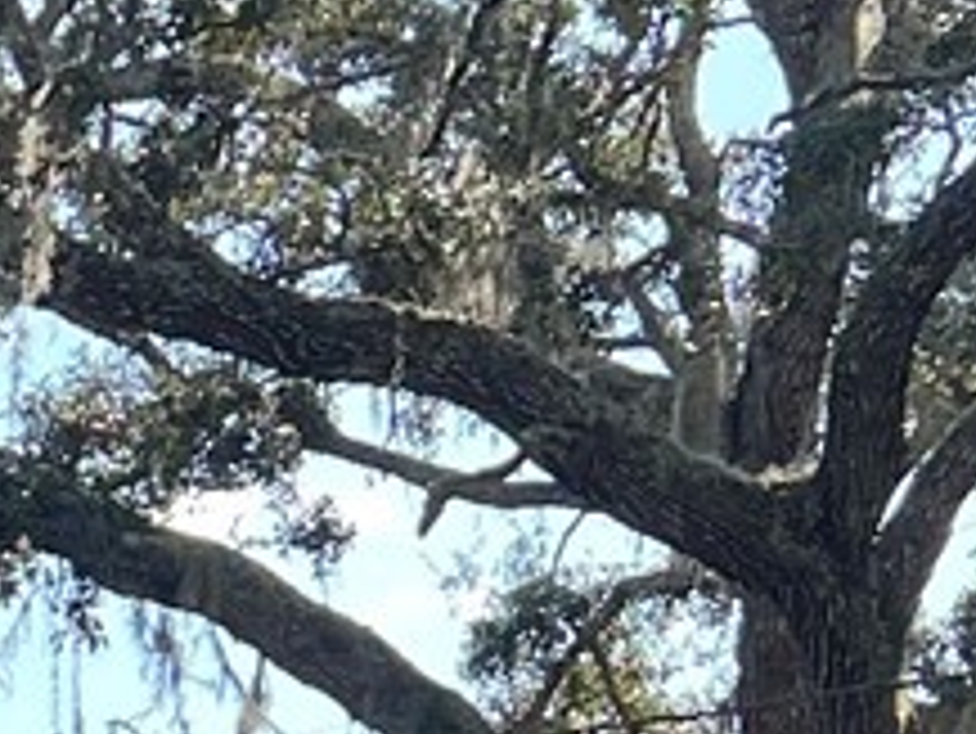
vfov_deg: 7.2
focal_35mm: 192
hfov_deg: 8.8
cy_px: 1927
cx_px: -1772
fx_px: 5416
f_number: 1.5
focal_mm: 5.7
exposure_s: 1/1209
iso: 50
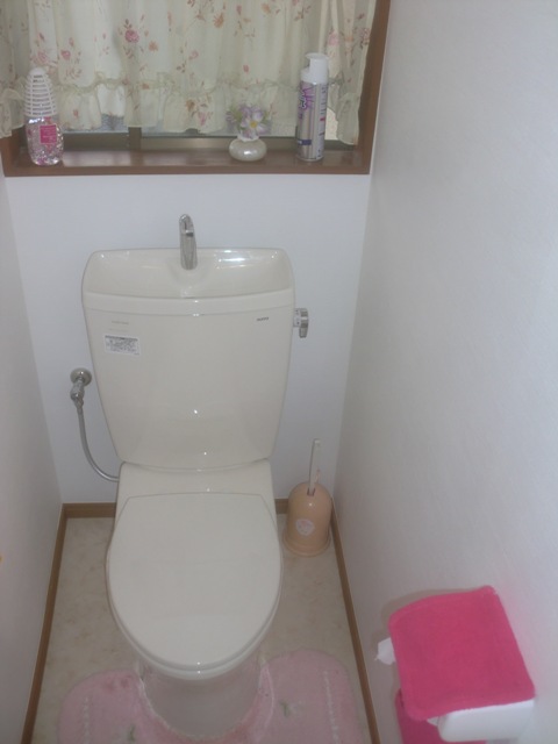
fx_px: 752
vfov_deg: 52.6
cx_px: 279
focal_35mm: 35
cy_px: 372
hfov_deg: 40.7
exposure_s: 1/60
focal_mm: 6.3
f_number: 3.1
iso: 100
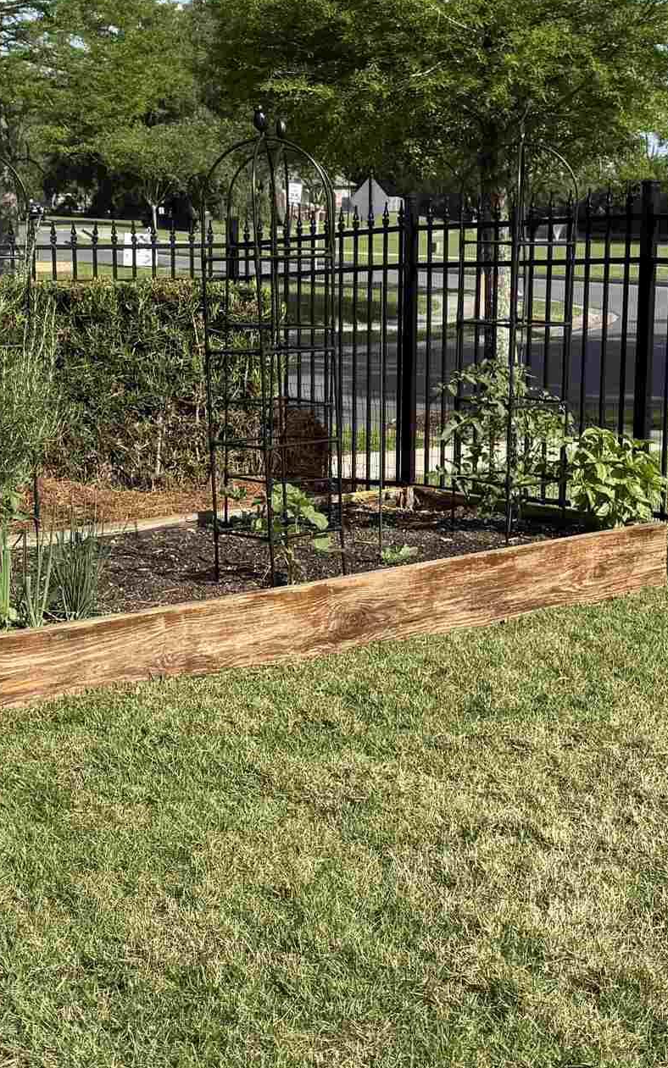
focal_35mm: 62
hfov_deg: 21.0
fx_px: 1806
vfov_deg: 33.0
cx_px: 355
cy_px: 532
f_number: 1.78
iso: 80
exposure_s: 1/2907
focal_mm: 6.76
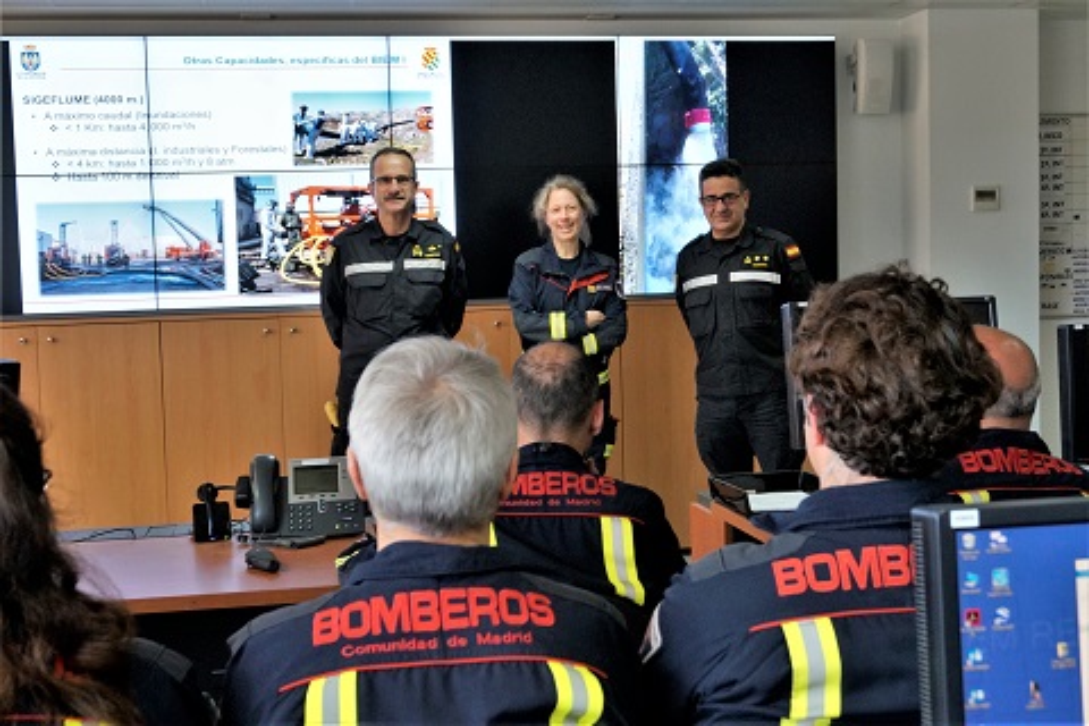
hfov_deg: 43.6
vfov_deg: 29.9
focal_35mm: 45
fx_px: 1361
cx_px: 544
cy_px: 363
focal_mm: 30
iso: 800
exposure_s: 1/60
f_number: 6.3
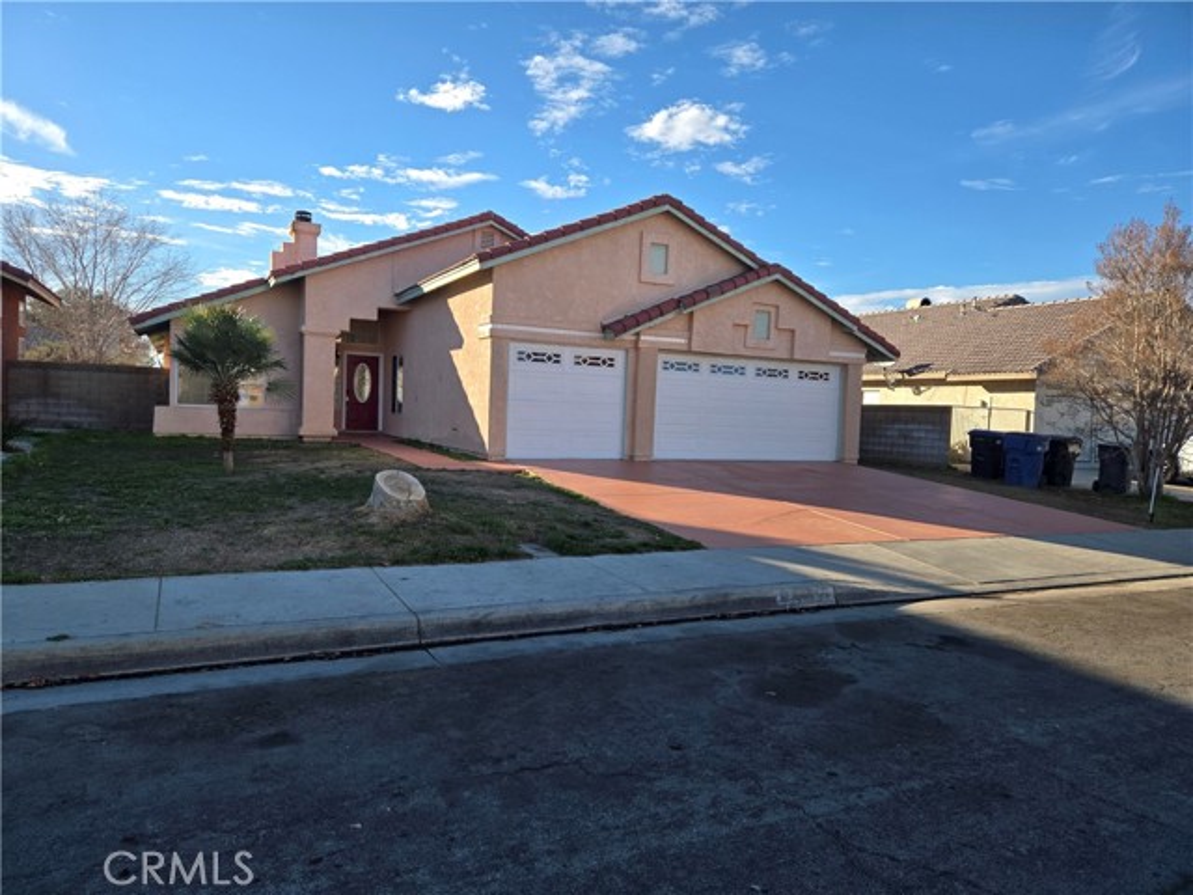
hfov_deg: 73.9
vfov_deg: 58.9
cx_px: 596
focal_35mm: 23
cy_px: 448
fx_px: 793
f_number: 1.8
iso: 80
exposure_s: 1/2671
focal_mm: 5.4
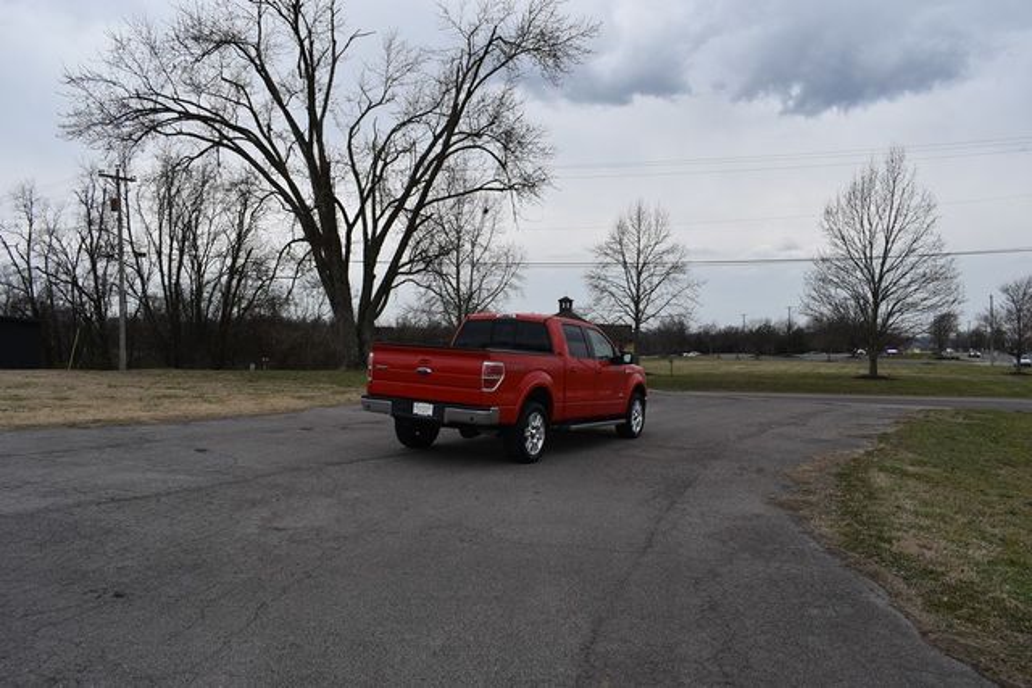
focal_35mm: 27
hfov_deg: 67.4
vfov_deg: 48.0
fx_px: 774
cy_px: 344
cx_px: 516
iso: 160
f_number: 8
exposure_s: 1/250
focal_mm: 18
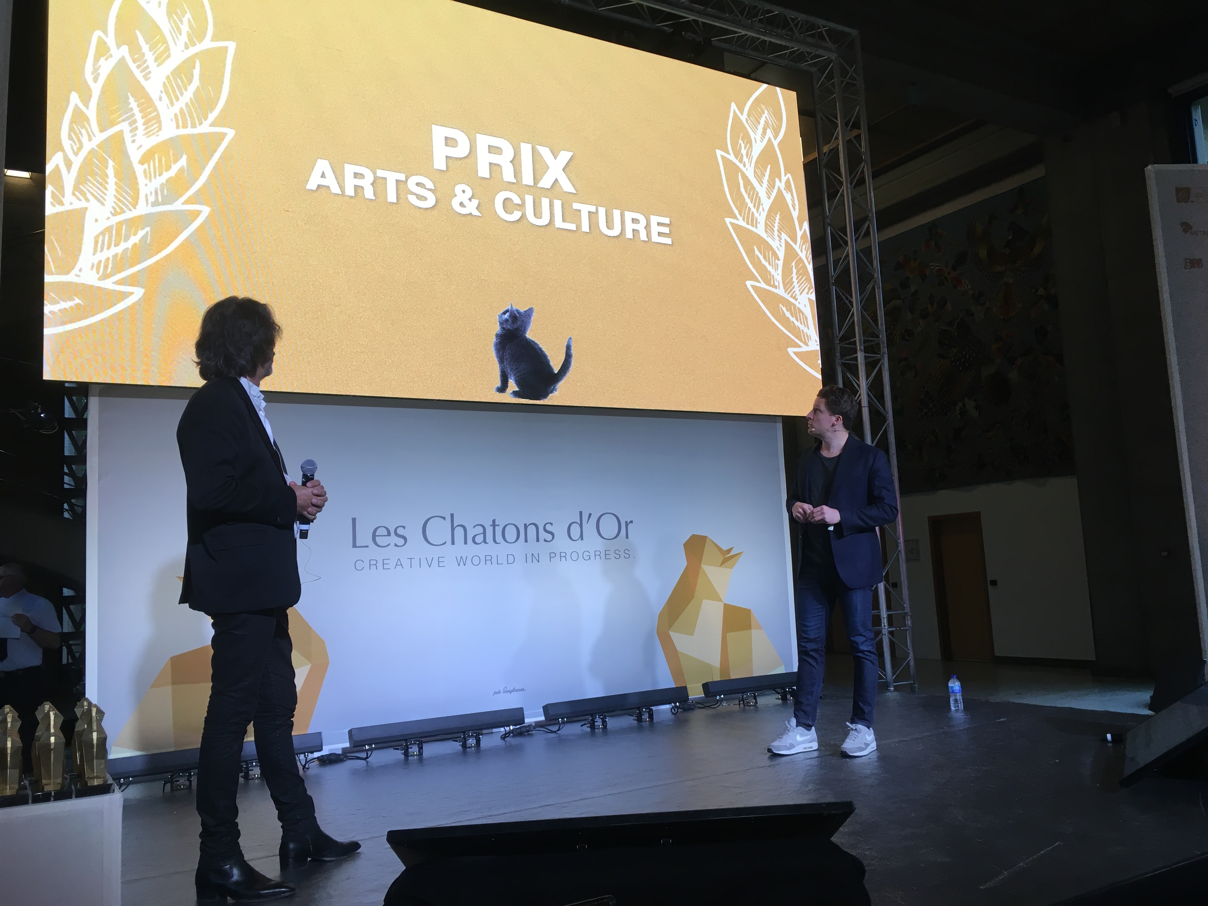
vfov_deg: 48.2
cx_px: 604
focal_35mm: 29
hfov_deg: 61.7
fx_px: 1012
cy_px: 453
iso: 25
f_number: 2.2
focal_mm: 4.15
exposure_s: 1/33
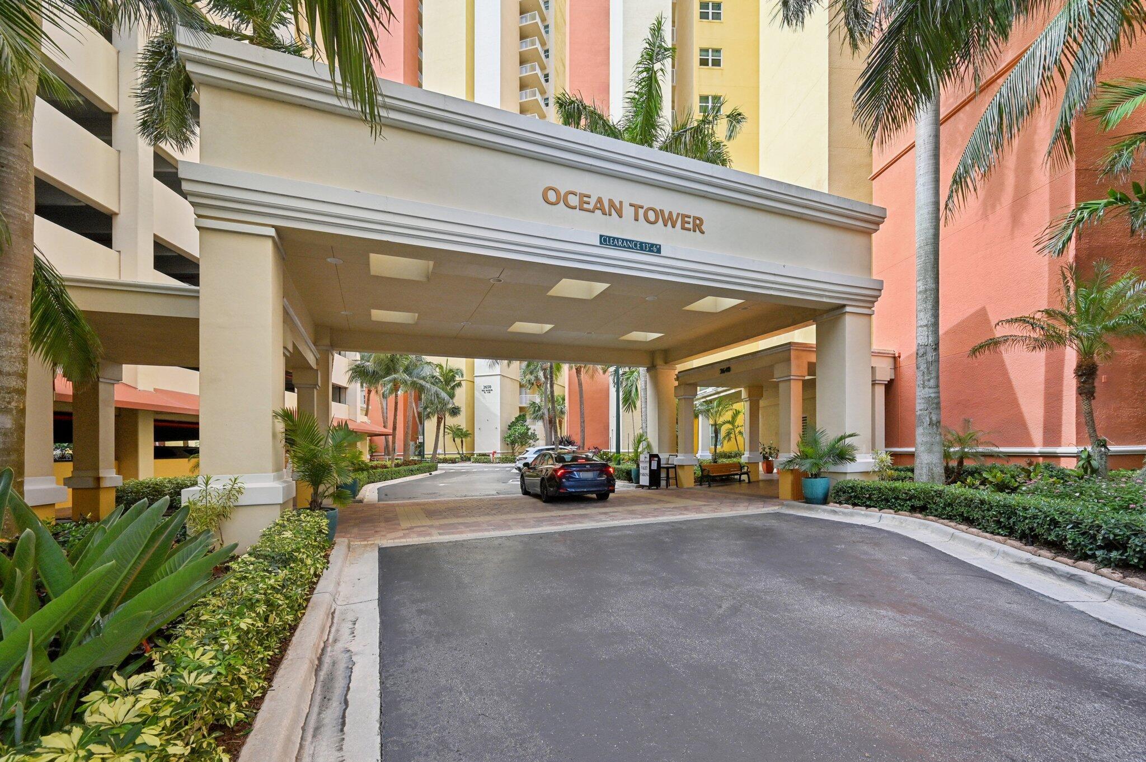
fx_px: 445
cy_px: 381
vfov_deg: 81.1
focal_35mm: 14
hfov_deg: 104.3
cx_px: 573
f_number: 8
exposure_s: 1/250
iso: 400
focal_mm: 14
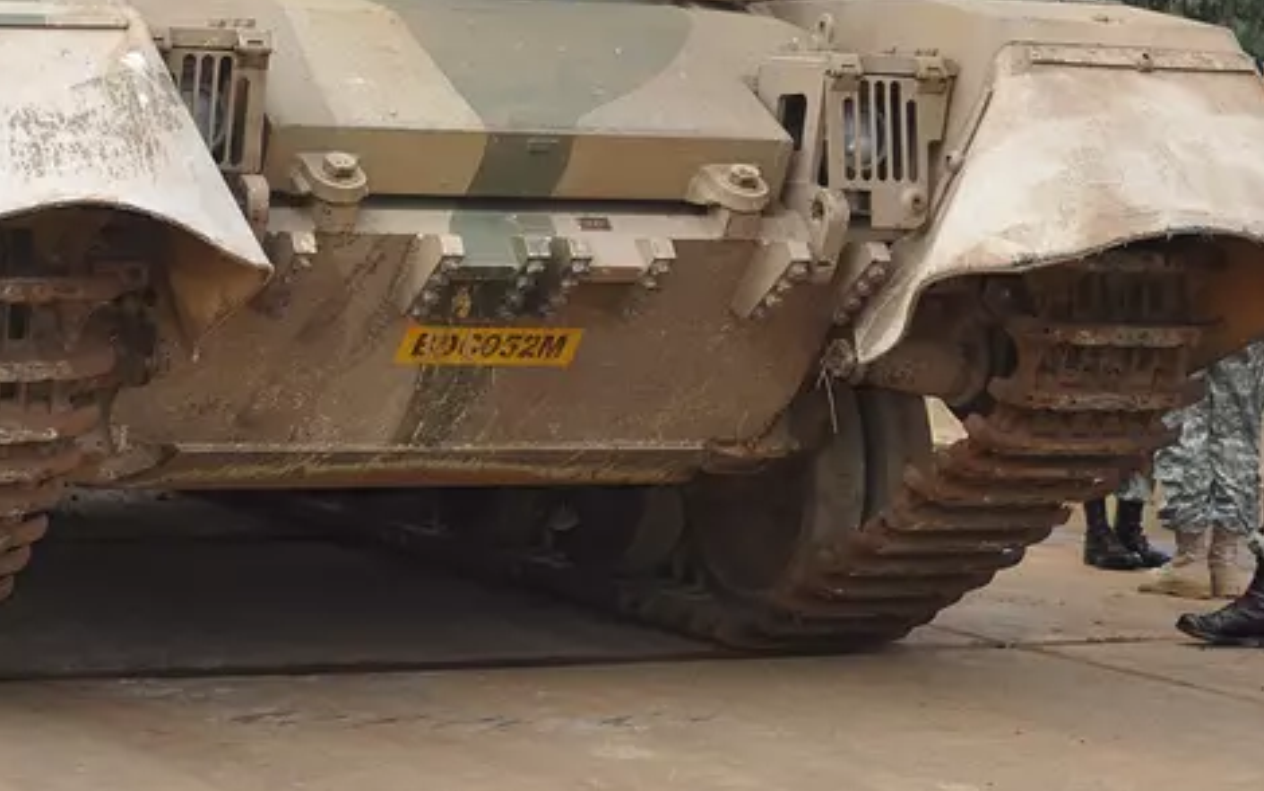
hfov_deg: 22.5
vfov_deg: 14.1
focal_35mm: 91
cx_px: 247
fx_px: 3136
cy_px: -16
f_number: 5.6
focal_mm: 28
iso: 200
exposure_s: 1/200
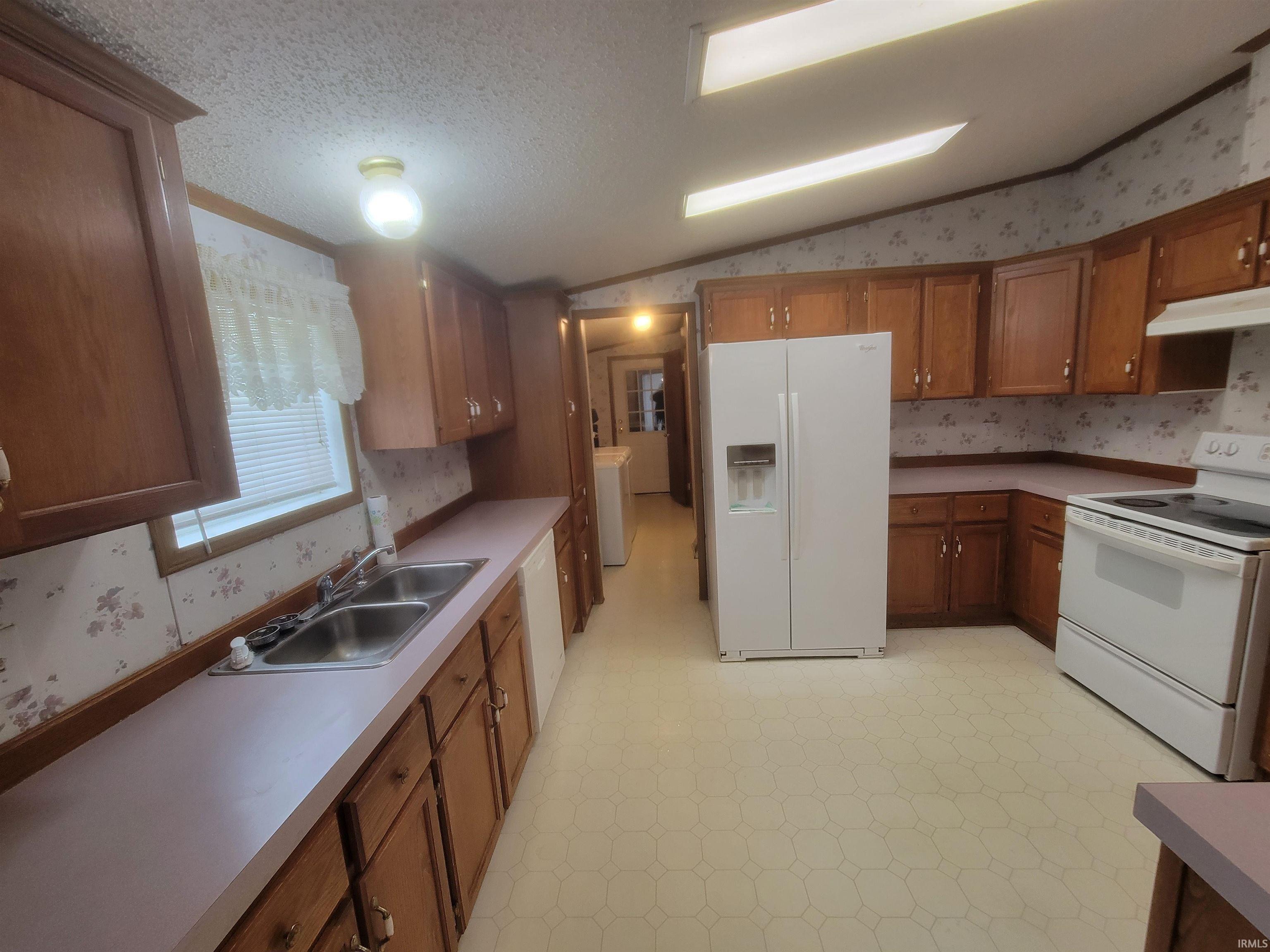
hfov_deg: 106.2
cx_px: 635
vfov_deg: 89.9
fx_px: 477
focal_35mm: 13
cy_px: 476
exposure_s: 1/60
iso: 160
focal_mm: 2.2
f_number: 2.2
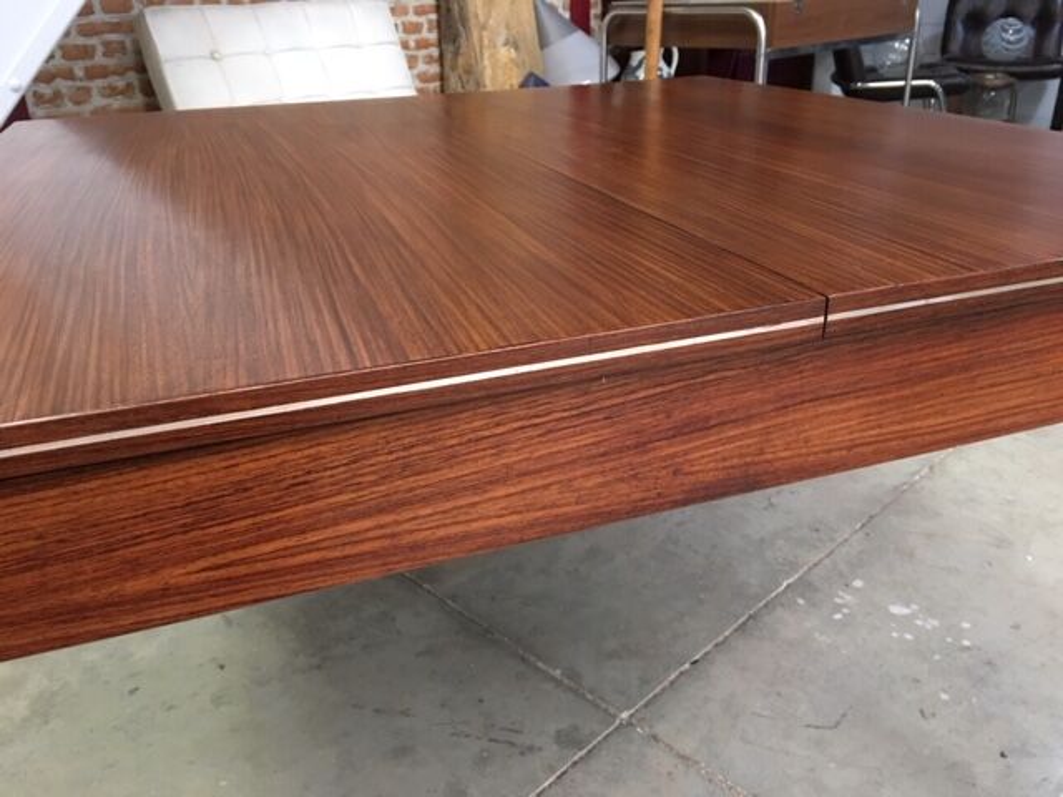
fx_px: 891
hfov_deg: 61.7
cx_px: 532
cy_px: 398
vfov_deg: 48.2
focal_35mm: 29
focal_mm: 4.15
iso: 100
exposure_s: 1/4
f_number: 2.2
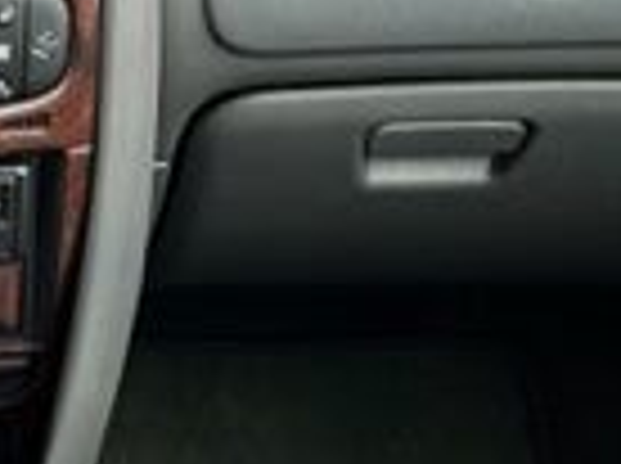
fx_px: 2167
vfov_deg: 12.1
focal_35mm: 121
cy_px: 428
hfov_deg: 15.5
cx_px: -194
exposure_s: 1/121
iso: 80
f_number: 1.5
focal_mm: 5.7
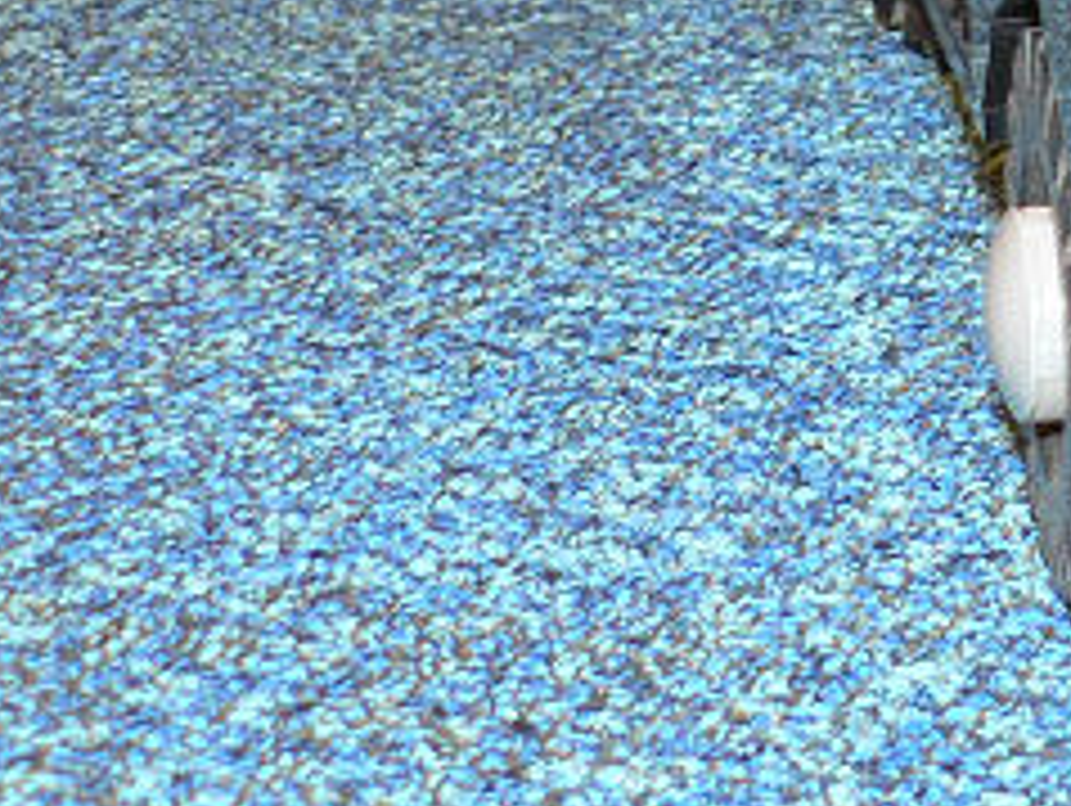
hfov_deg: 15.1
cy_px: -239
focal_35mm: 121
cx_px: 1593
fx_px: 3747
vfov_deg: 11.9
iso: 100
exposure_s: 1/8
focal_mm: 6
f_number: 2.8
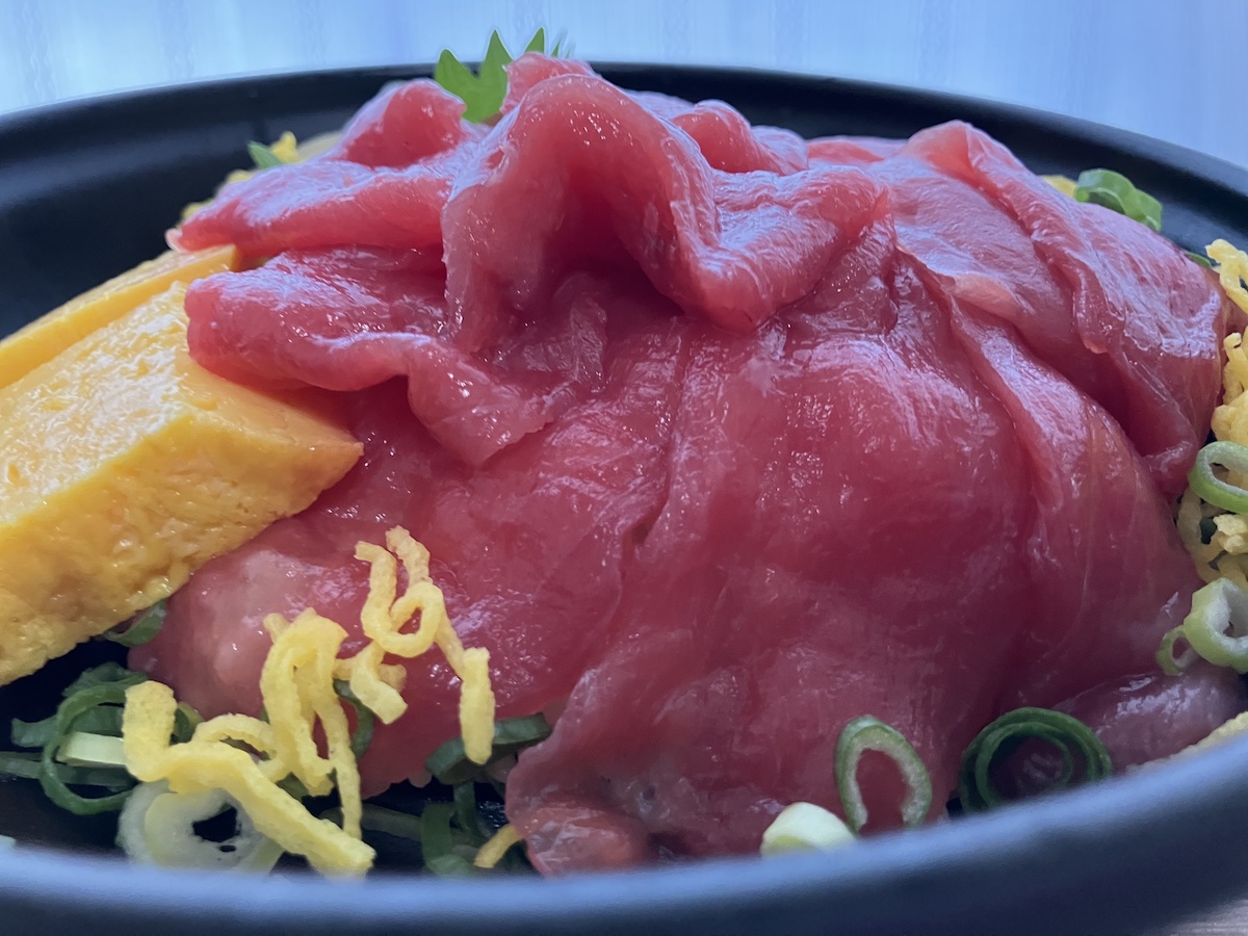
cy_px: 468
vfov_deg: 49.7
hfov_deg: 63.4
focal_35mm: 28
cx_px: 624
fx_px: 1009
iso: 250
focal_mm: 3.99
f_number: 1.8
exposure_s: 1/59
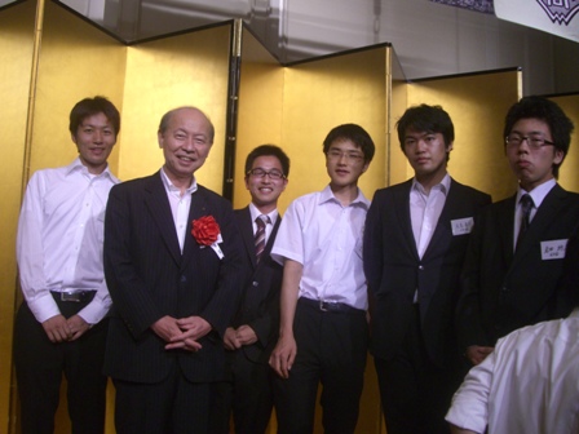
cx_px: 290
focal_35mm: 38
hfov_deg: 49.0
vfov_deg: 37.7
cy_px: 217
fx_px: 636
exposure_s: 1/125
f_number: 2.8
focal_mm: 7.9
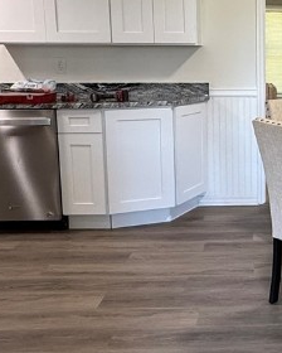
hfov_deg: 27.8
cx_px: 305
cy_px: 131
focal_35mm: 50
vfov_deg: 37.1
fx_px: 522
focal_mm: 2.22
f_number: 2.2
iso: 320
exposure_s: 1/120
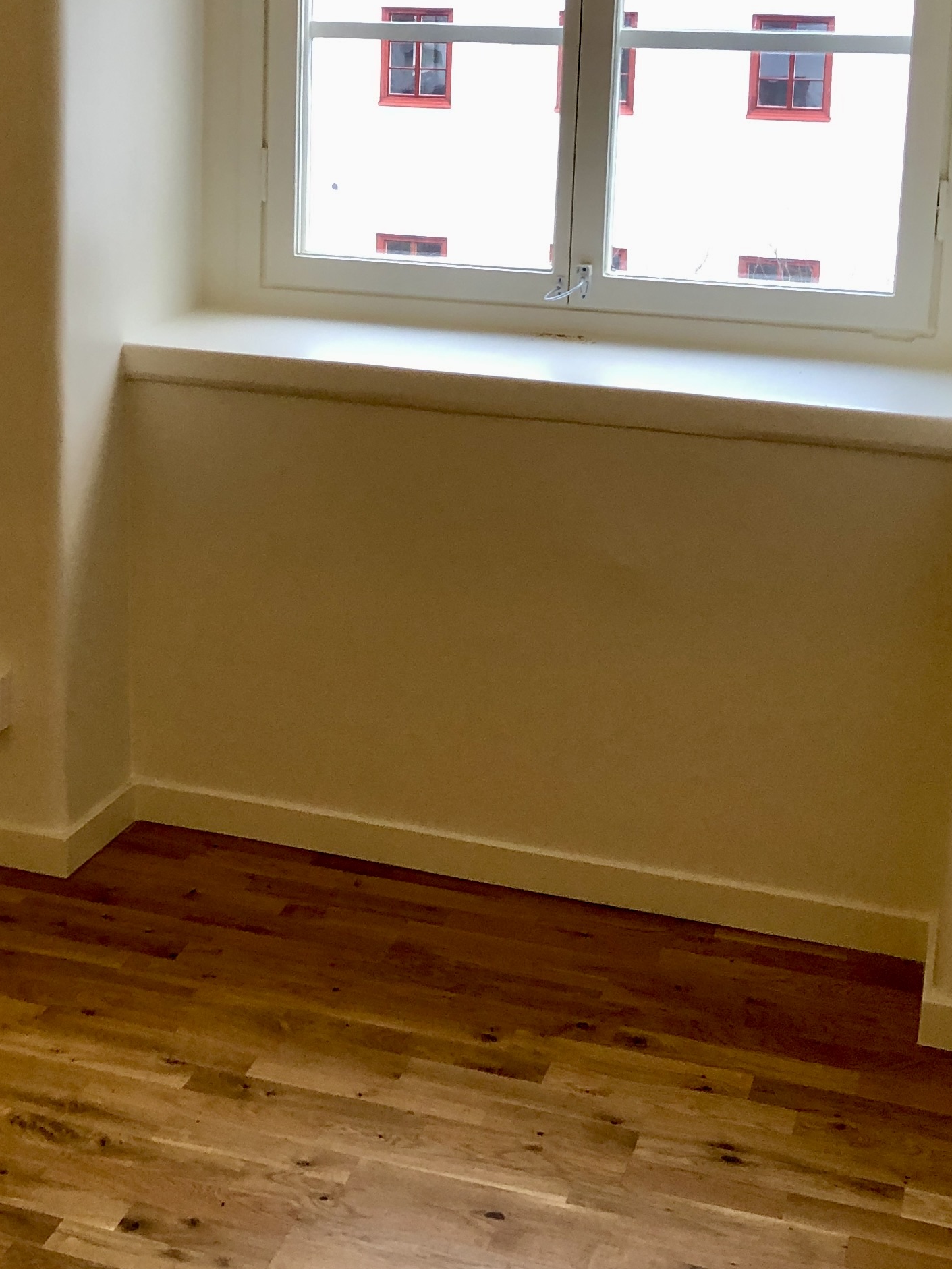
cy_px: 340
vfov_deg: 31.7
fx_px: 2201
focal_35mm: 60
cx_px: 217
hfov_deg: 24.1
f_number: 1.8
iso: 32
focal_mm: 4
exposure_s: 1/33
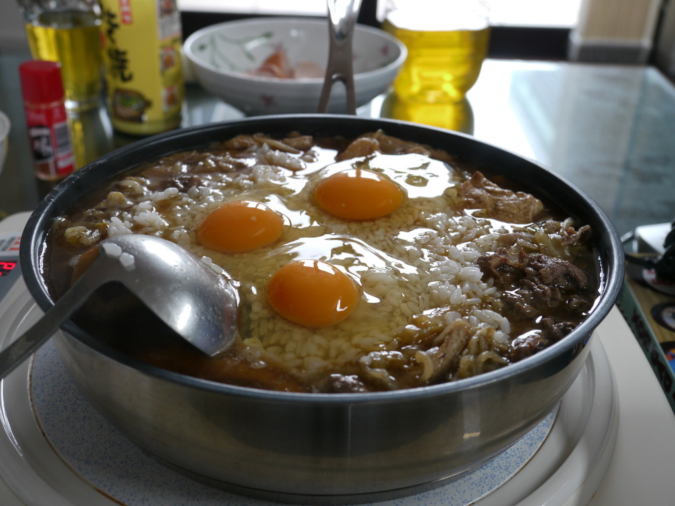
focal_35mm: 44
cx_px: 338
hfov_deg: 42.9
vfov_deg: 32.9
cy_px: 253
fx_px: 858
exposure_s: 1/30
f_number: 4.5
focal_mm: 22
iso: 200
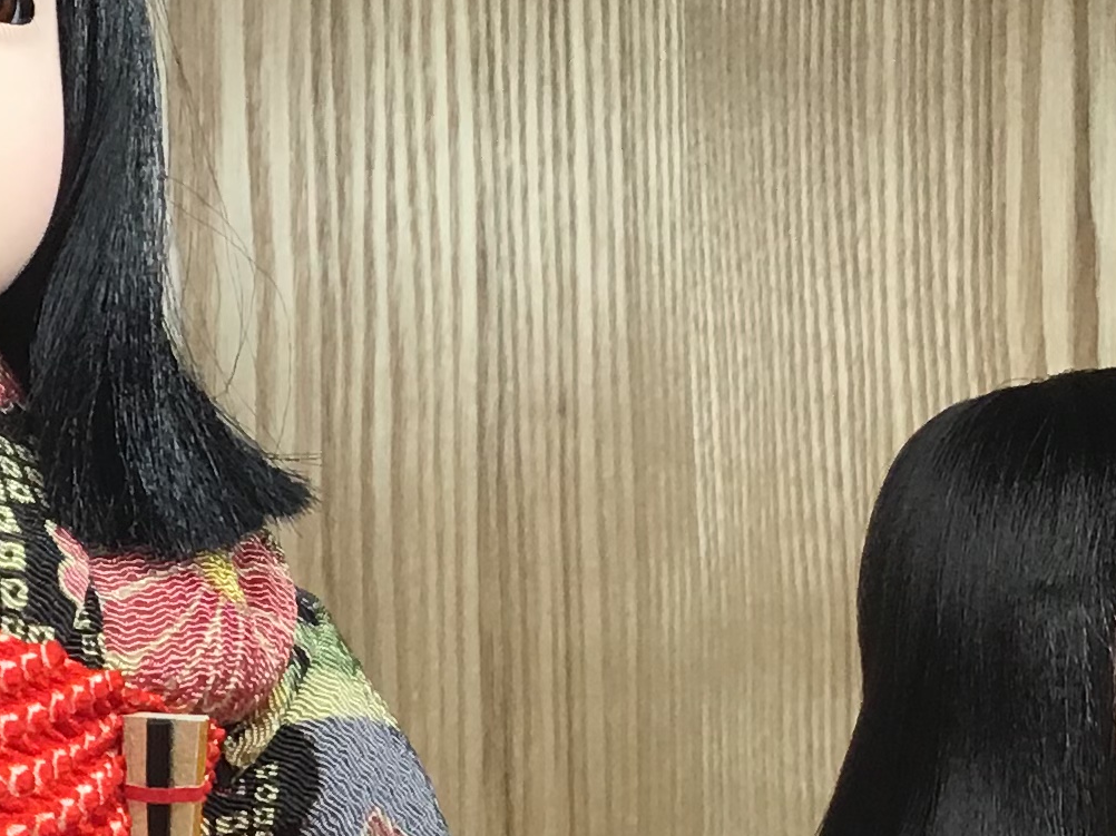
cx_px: 471
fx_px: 3255
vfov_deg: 14.5
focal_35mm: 101
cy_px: 779
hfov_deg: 19.4
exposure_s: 1/40
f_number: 2.4
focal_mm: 3.3
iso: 25
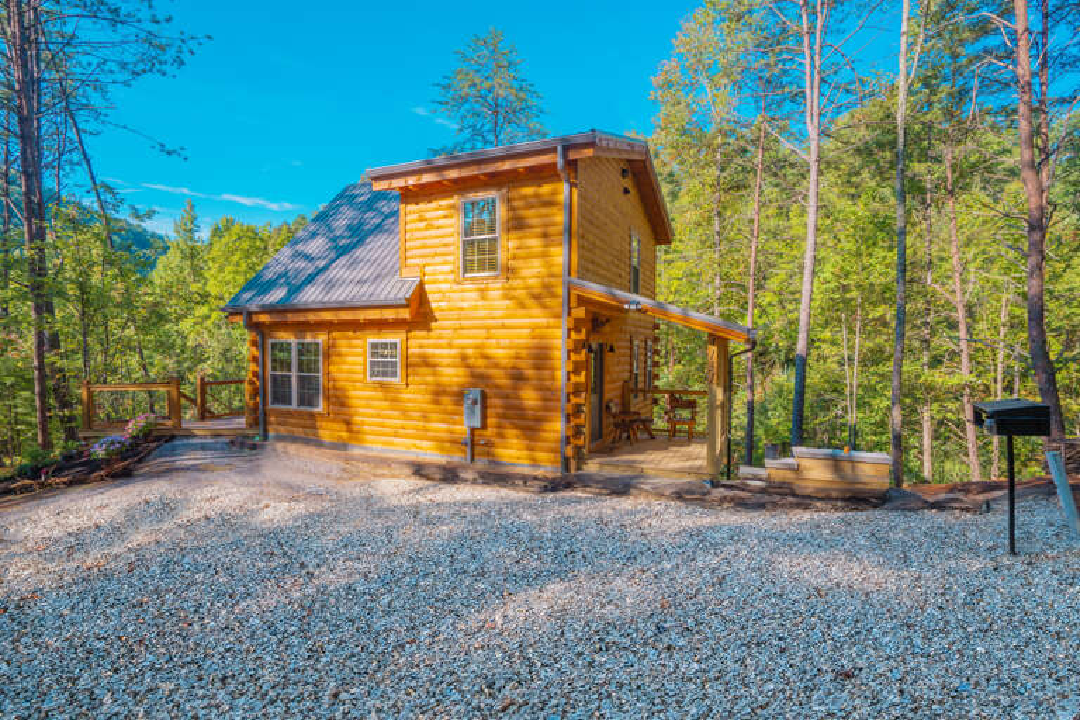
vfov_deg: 73.7
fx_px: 480
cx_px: 540
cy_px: 360
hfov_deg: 96.7
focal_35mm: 16
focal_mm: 16
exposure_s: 1/125
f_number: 8
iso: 100
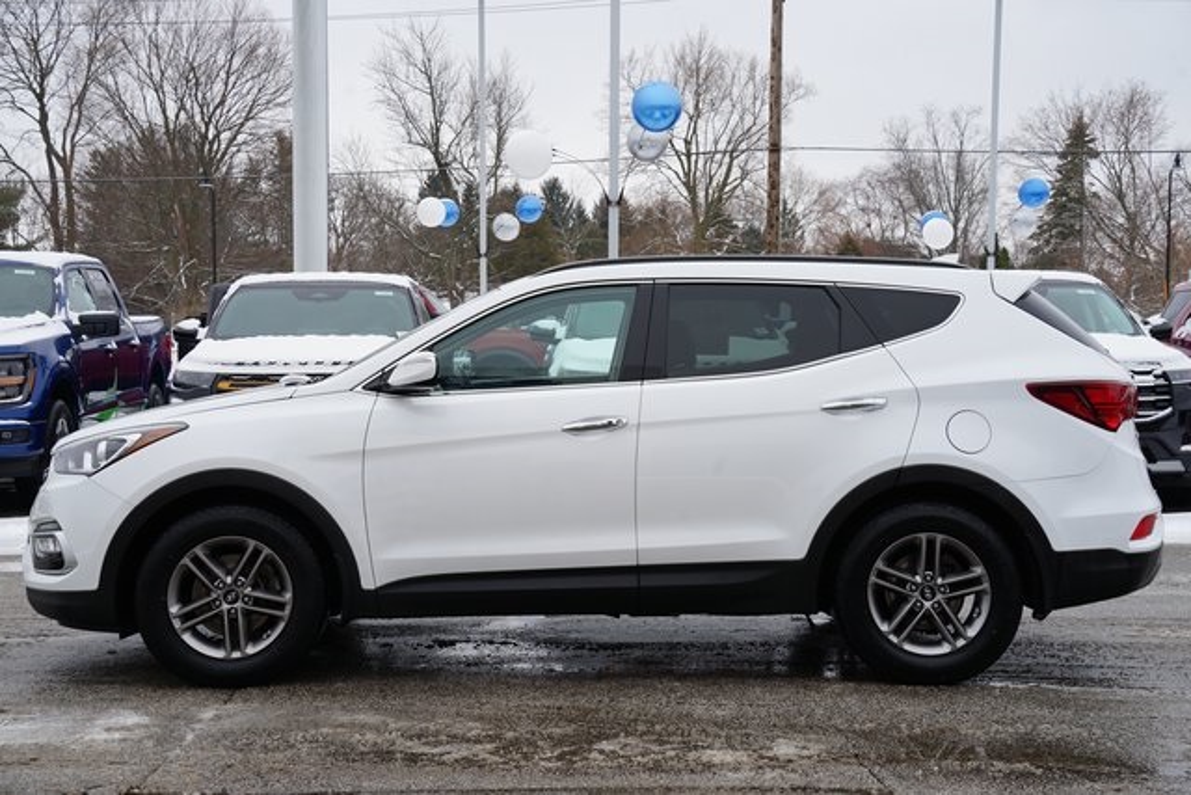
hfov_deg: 34.5
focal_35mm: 58
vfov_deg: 23.4
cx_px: 596
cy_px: 398
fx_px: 1919
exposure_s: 1/80
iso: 100
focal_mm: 58
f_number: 9
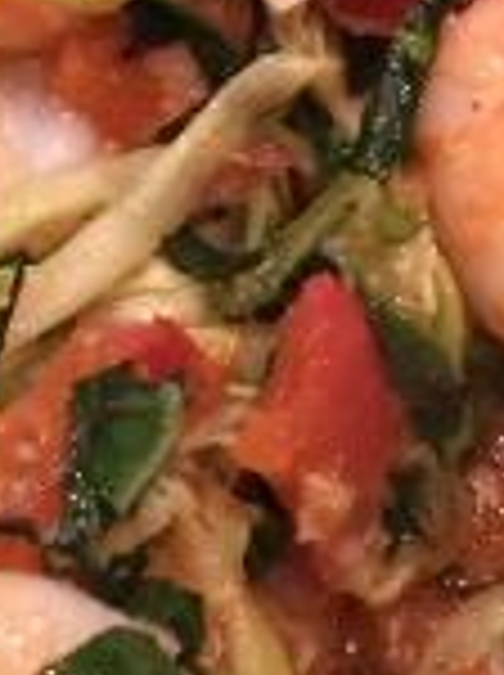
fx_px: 2414
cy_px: -212
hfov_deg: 11.9
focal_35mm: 124
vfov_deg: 15.2
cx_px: 76
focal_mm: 4.15
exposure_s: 1/17
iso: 100
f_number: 2.2
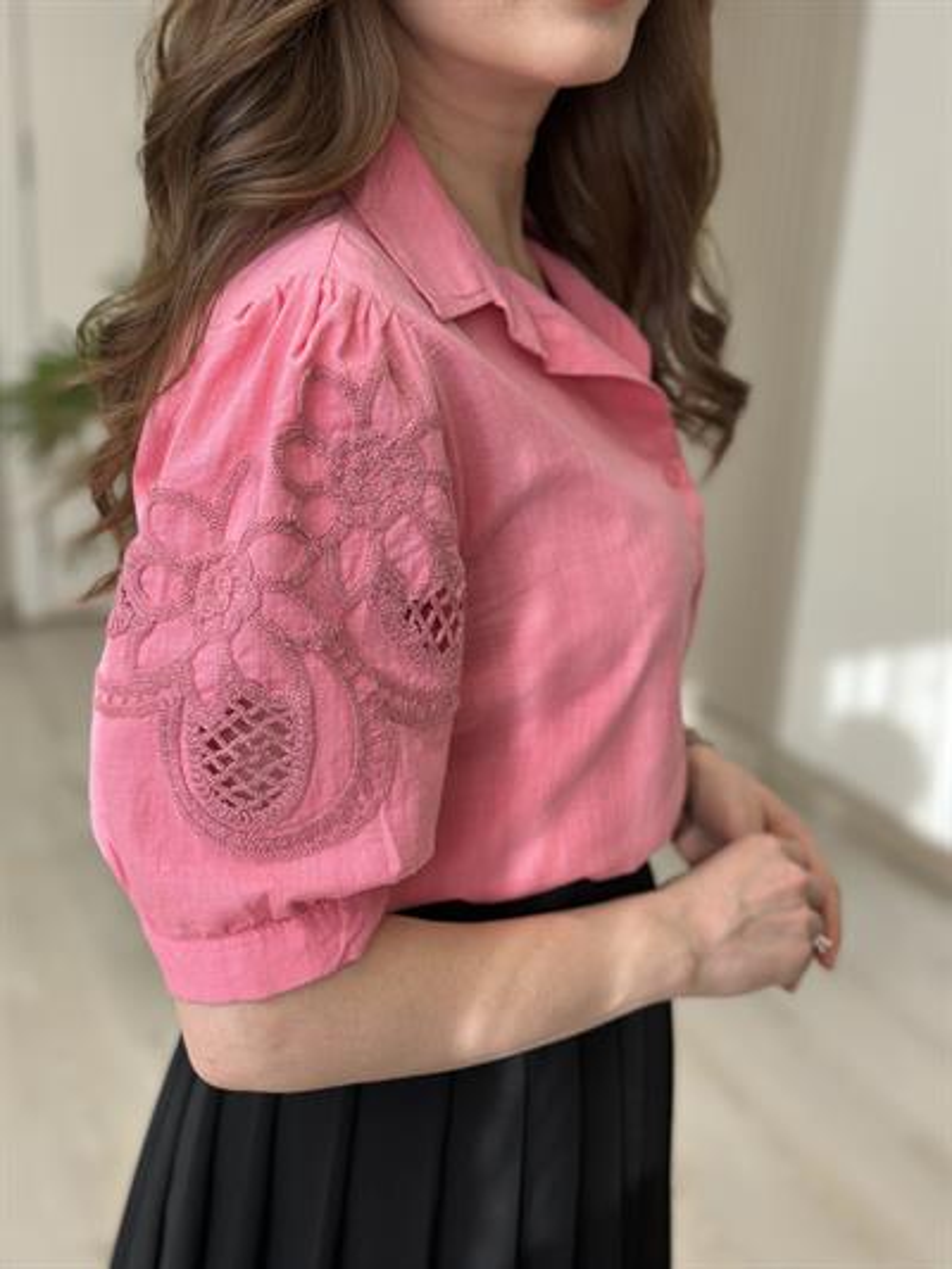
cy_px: 634
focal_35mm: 48
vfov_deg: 39.6
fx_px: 1759
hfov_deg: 30.3
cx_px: 476
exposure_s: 1/328
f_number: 1.78
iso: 80
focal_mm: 6.86
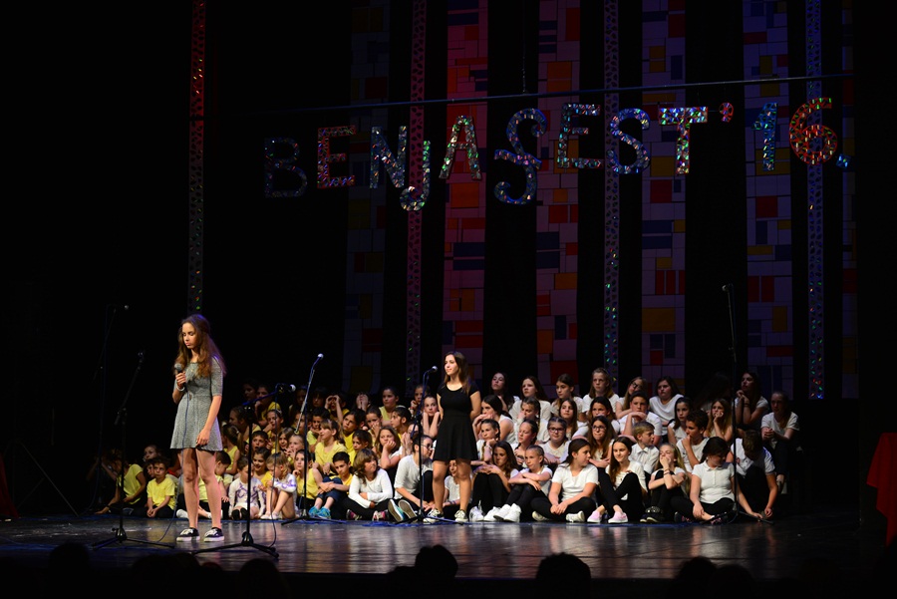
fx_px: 1994
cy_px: 300
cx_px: 448
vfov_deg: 17.1
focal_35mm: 80
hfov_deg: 25.4
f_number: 3.5
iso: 800
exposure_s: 1/160
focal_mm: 80
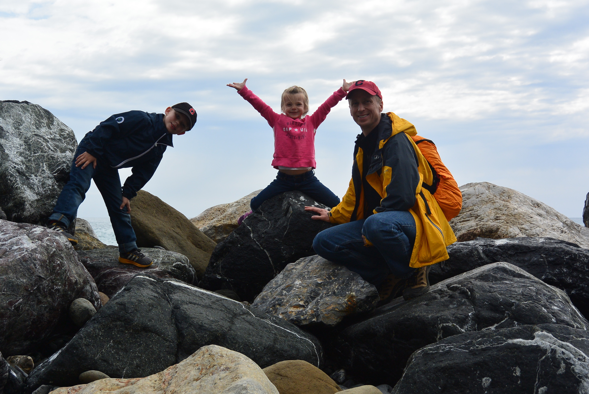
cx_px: 294
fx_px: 770
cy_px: 197
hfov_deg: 41.9
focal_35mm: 47
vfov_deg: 28.7
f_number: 4.5
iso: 100
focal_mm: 17.7
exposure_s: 1/800
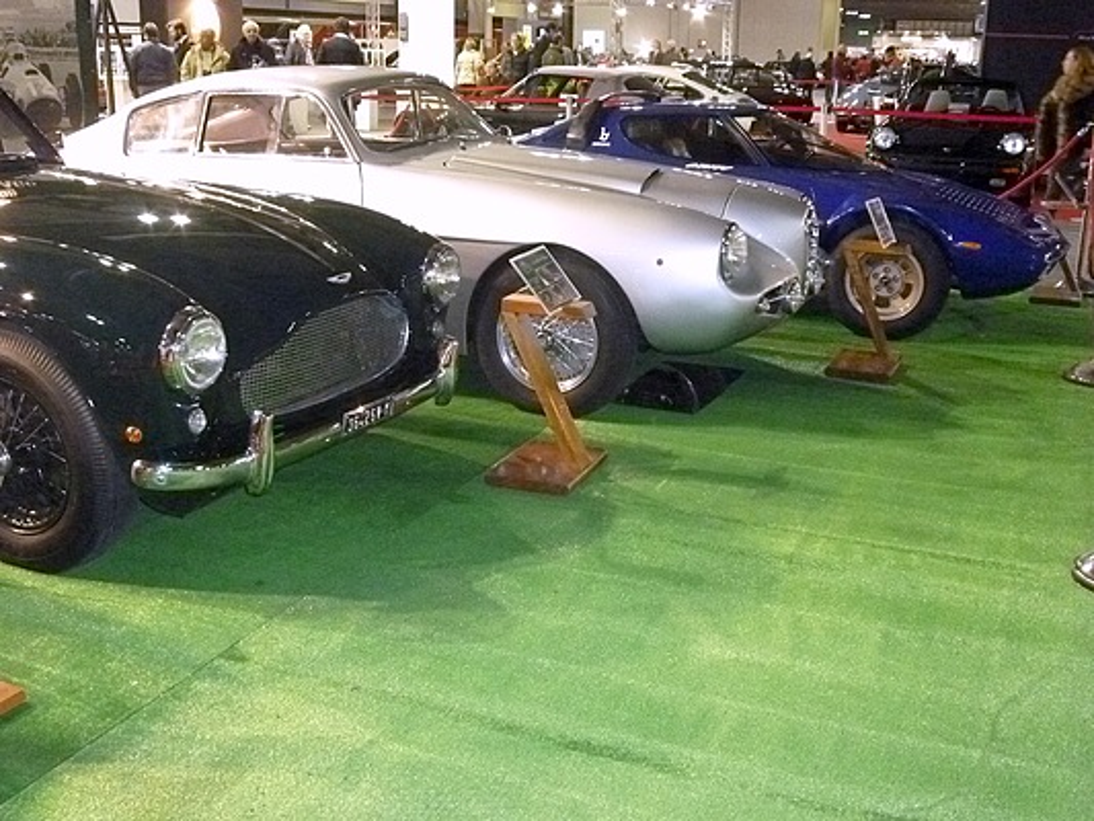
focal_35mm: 38
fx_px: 1201
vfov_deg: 37.7
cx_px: 547
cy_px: 410
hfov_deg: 49.0
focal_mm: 6.8
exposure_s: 1/30
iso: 1000
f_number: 3.5
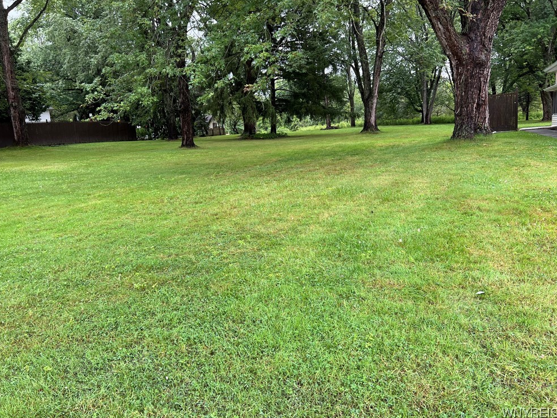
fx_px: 435
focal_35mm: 27
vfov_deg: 51.4
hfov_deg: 65.3
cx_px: 272
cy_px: 208
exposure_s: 1/340
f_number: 1.5
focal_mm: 5.7
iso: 50
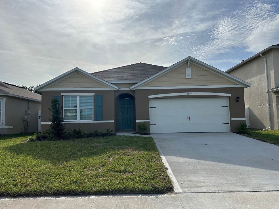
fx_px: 201
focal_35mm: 25
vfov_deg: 54.9
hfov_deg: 69.4
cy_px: 104
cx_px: 139
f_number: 1.78
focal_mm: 6.86
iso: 100
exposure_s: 1/15625
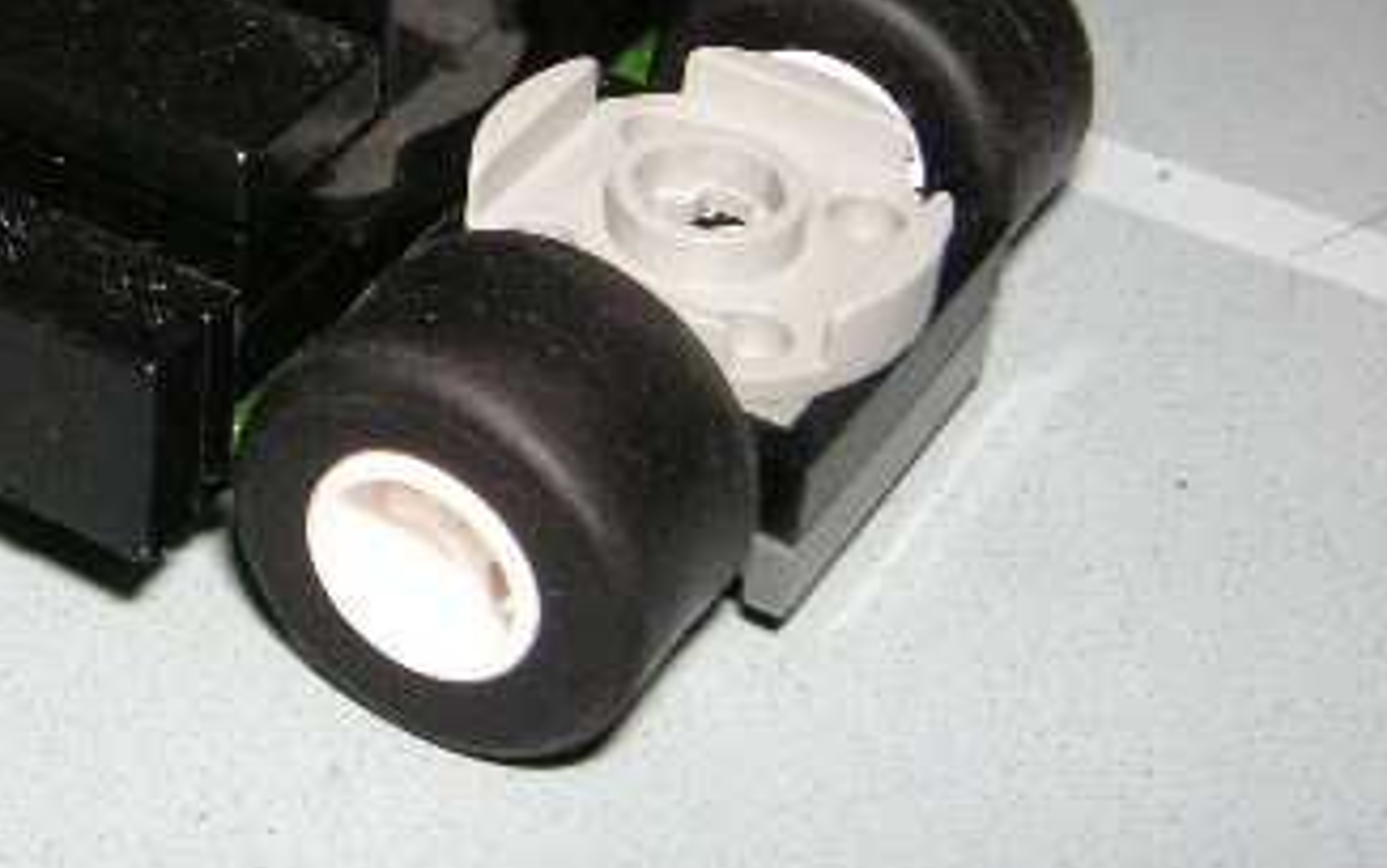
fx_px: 2912
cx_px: 30
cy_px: 119
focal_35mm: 77
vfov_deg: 16.8
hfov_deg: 25.6
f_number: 6.6
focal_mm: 6.3
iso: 160
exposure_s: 1/45
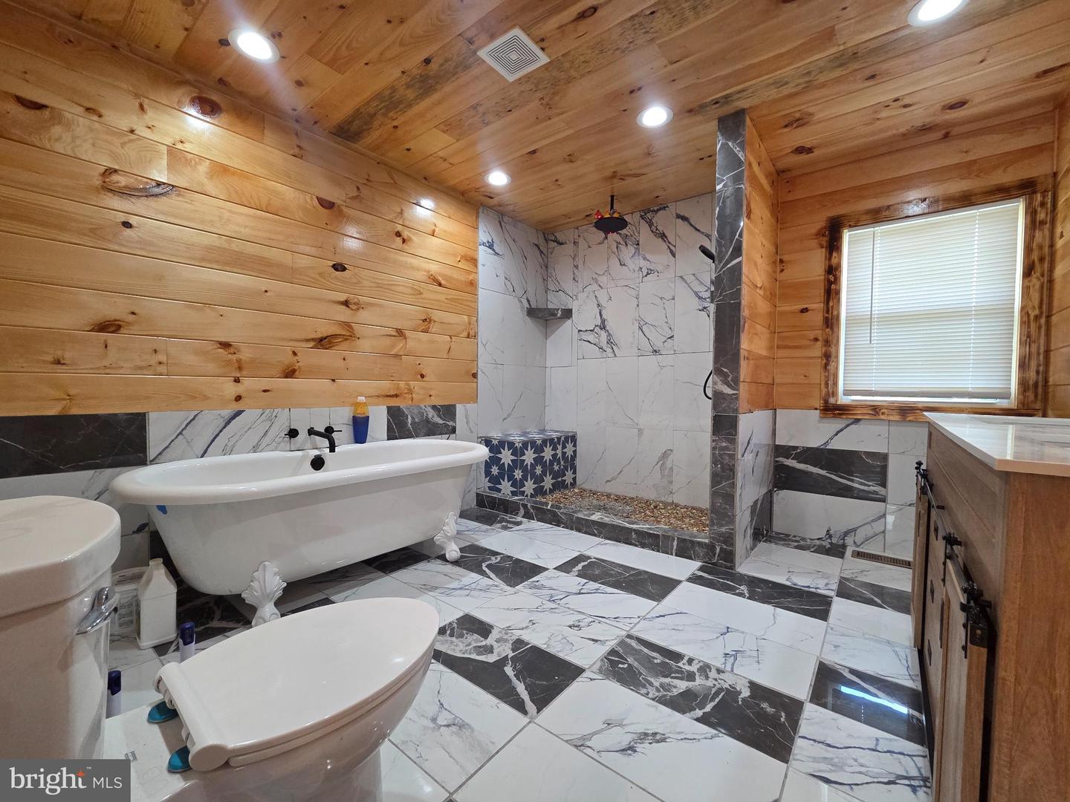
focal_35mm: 13
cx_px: 535
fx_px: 402
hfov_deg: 106.2
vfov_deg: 89.9
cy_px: 401
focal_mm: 2.2
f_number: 2.2
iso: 250
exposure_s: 1/120
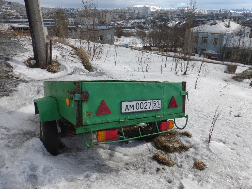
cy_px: 94
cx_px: 126
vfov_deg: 56.8
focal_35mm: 24
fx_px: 175
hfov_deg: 71.6
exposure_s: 1/1000
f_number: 3.3
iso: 100
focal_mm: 4.3
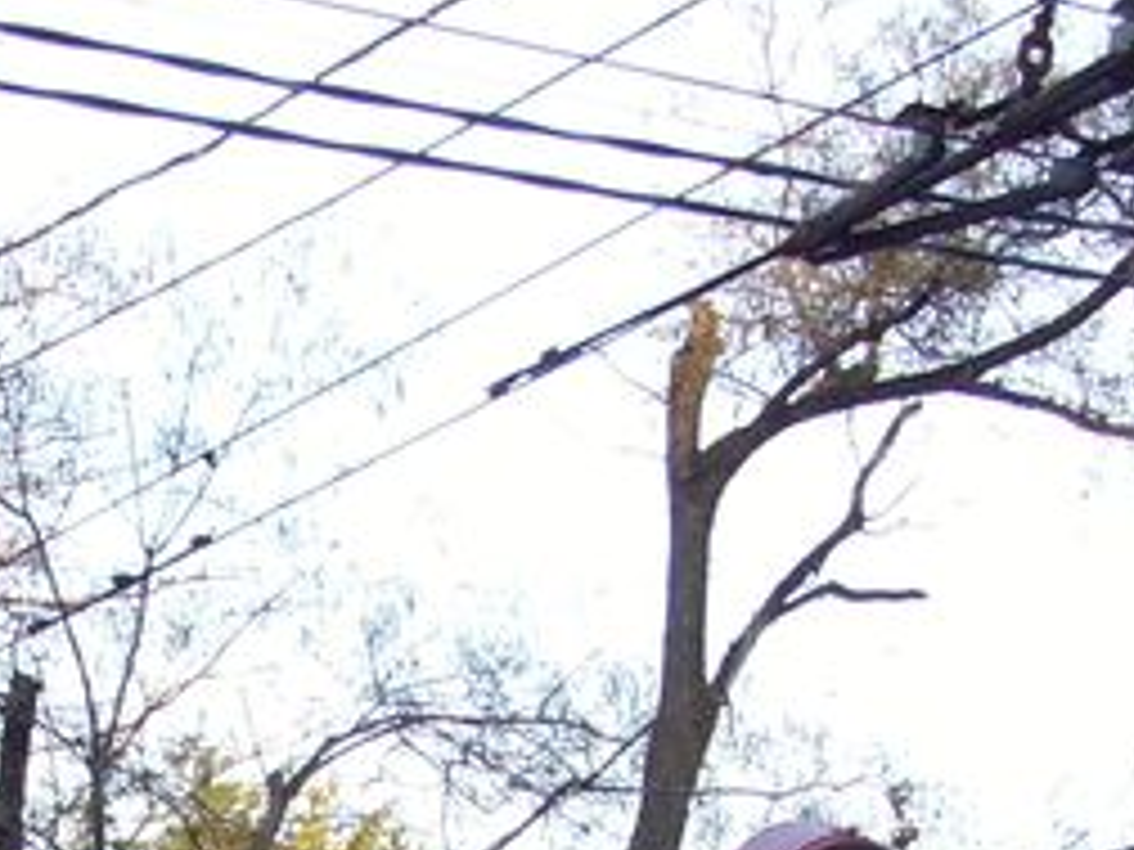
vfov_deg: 10.1
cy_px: 1561
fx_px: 4521
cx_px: 297
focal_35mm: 138
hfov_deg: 14.2
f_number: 2.9
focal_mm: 5.7
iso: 80
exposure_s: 1/100
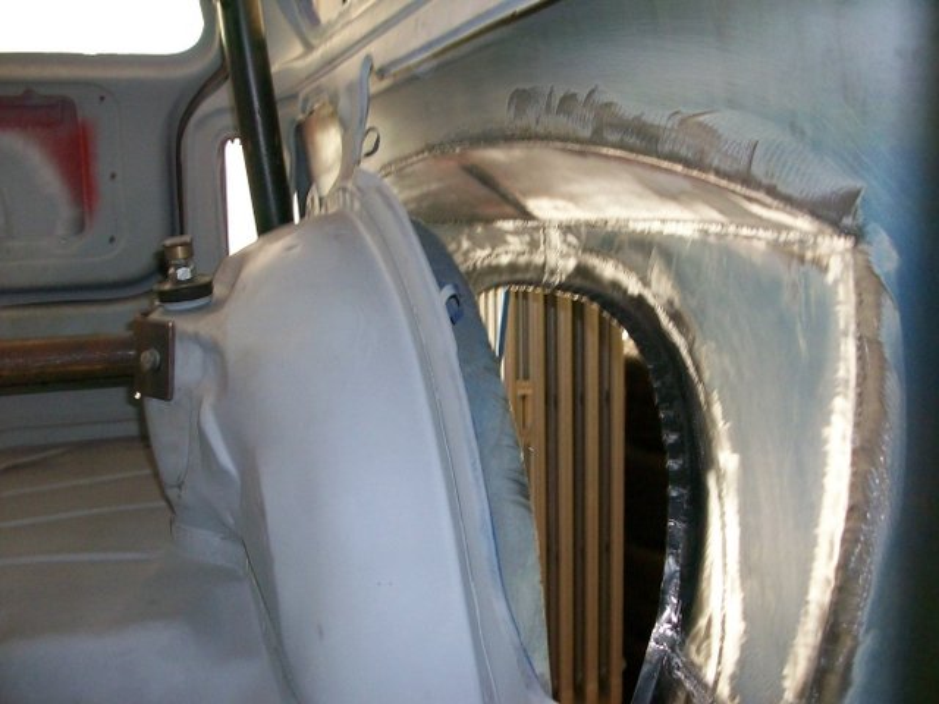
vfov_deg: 41.8
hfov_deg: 54.0
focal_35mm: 34
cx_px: 470
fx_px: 922
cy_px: 352
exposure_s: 1/60
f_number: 2.8
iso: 160
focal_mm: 5.7
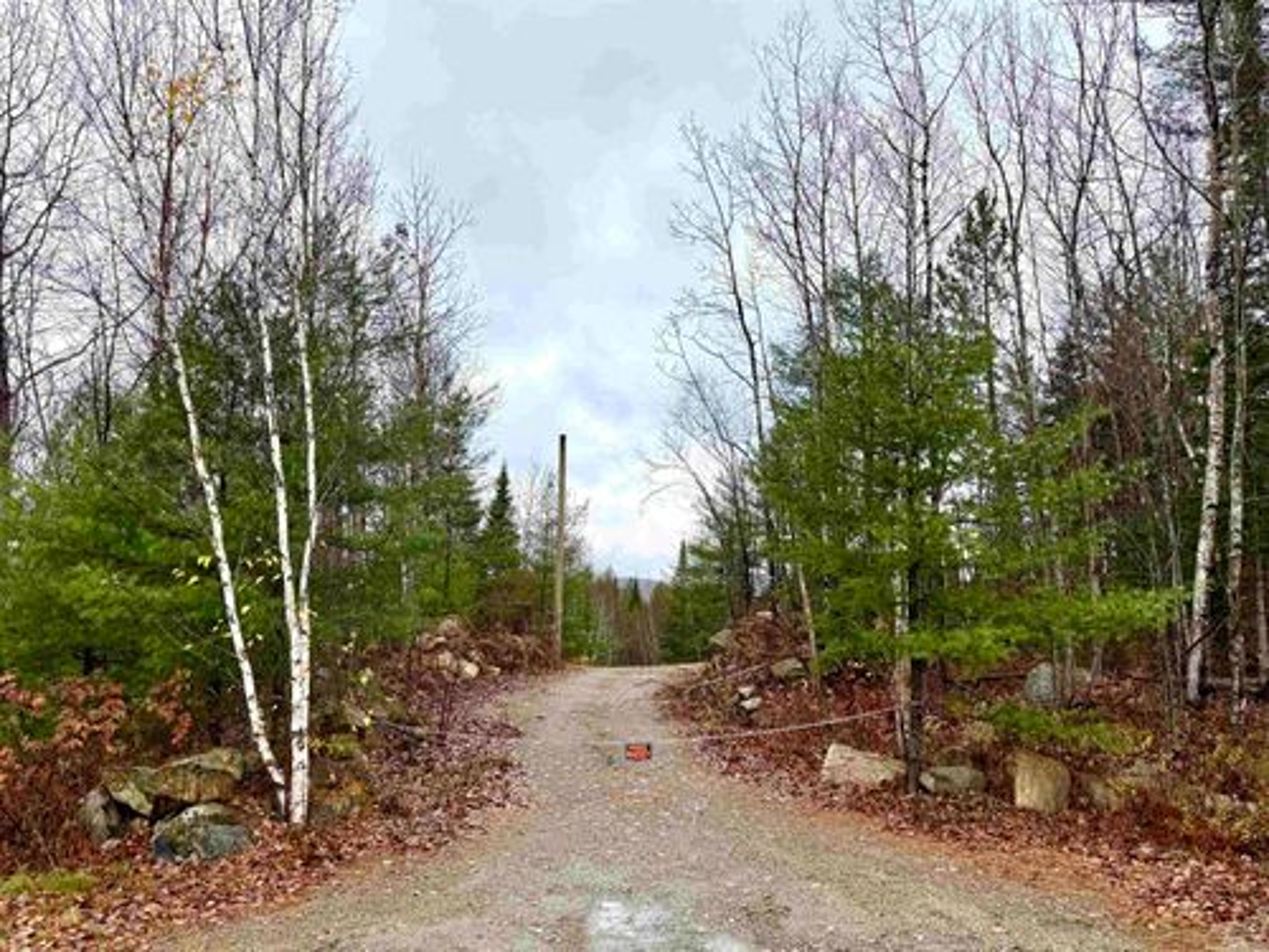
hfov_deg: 71.6
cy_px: 476
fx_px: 880
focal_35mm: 24
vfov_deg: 56.8
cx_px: 634
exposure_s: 1/1314
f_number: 1.78
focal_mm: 6.76
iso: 80
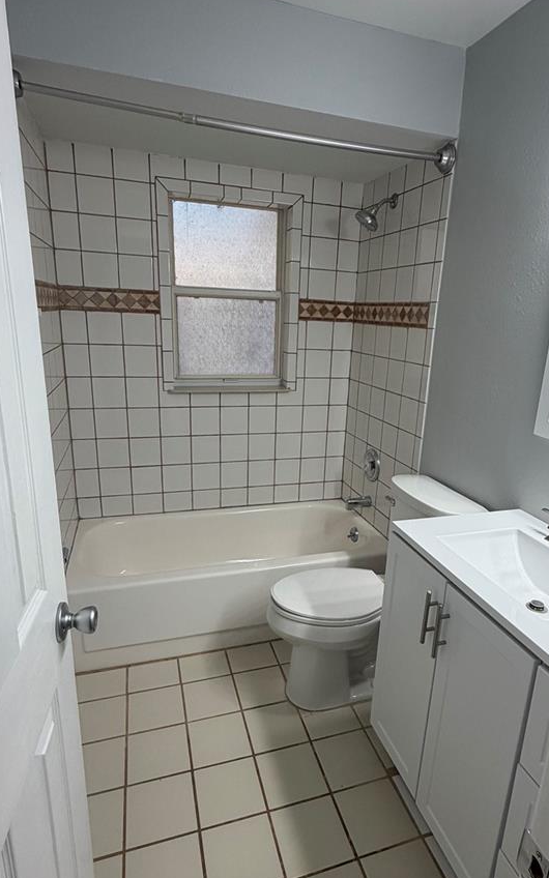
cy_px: 462
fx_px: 503
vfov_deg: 82.2
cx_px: 311
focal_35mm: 21
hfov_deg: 57.1
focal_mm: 2.22
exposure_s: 1/120
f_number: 2.2
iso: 160
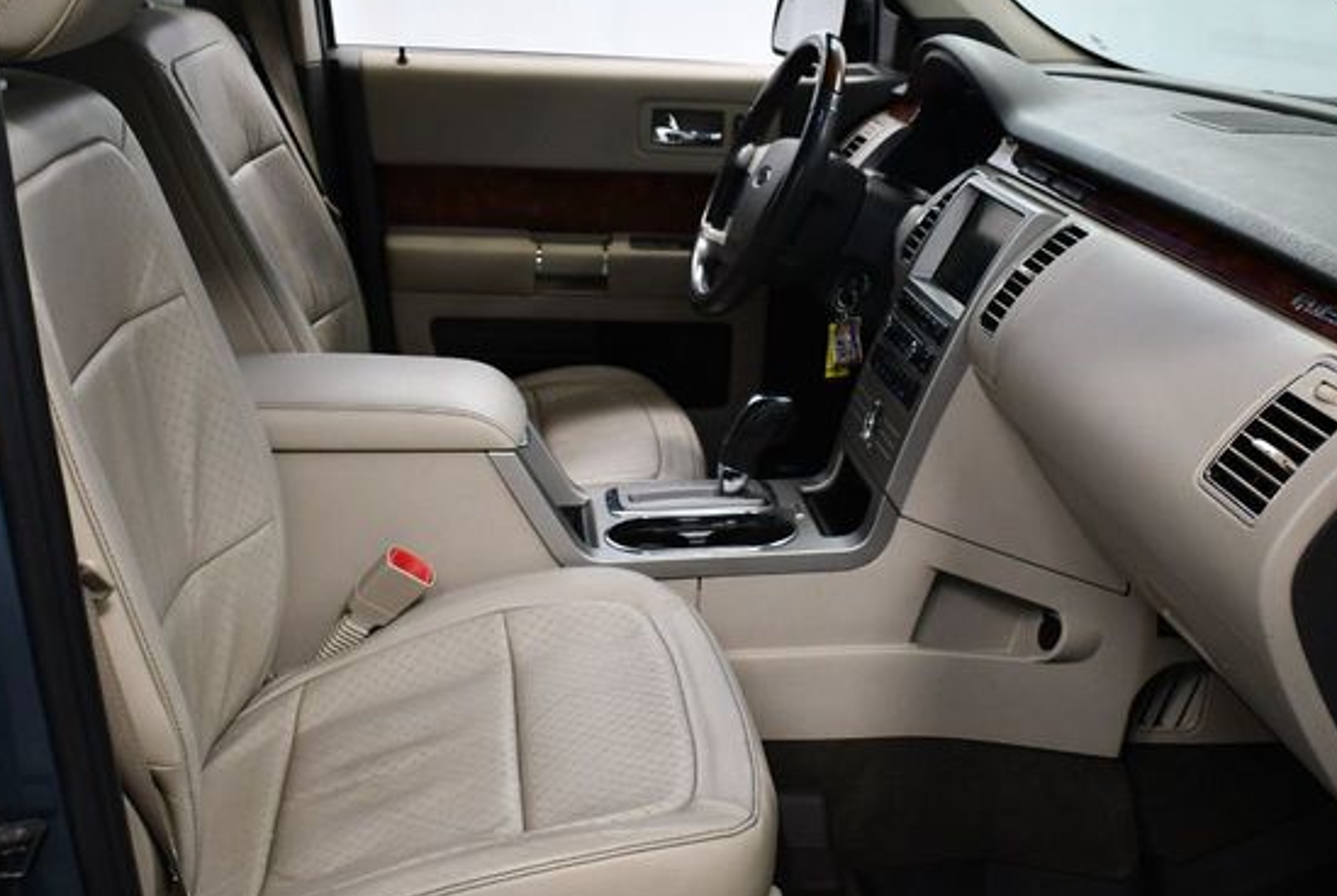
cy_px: 457
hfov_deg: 46.3
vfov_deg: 32.0
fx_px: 1562
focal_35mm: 42
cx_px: 631
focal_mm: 18
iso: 1250
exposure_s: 1/125
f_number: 3.5
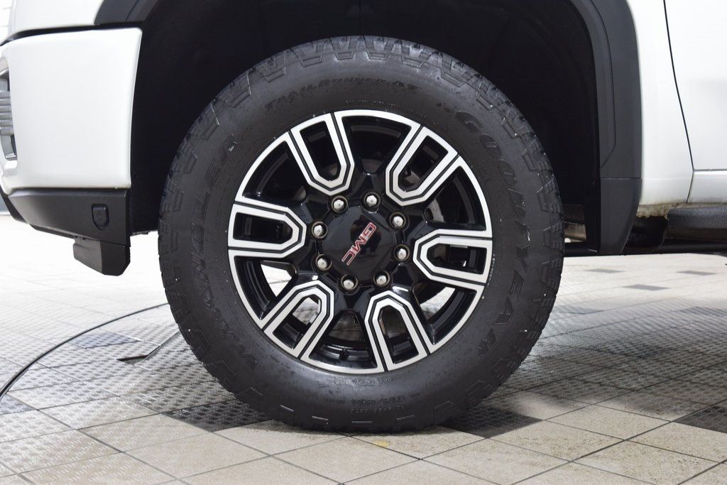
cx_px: 364
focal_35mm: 44
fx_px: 879
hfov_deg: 45.0
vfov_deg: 30.9
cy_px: 242
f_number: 6.3
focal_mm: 29
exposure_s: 1/15
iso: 1100
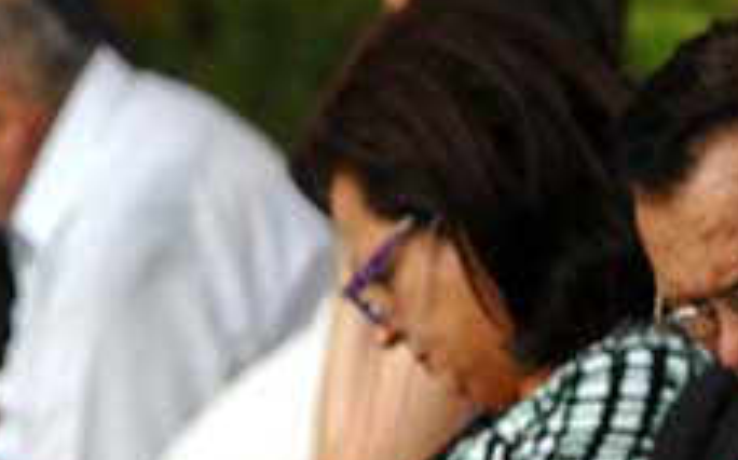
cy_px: 635
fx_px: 14173
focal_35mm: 705
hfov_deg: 3.0
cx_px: 848
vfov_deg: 1.9
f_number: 4.8
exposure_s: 1/80
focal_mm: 175
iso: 100
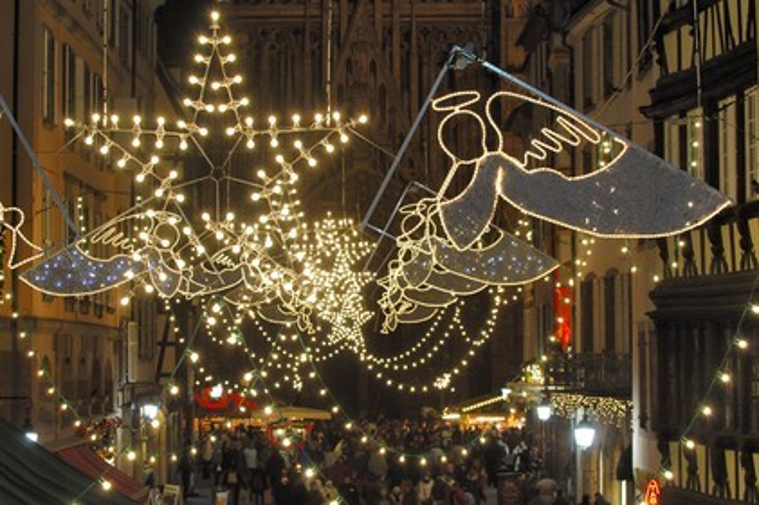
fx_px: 2212
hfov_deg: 19.5
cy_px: 252
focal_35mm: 105
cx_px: 380
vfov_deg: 13.0
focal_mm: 70
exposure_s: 1/15
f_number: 5
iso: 400
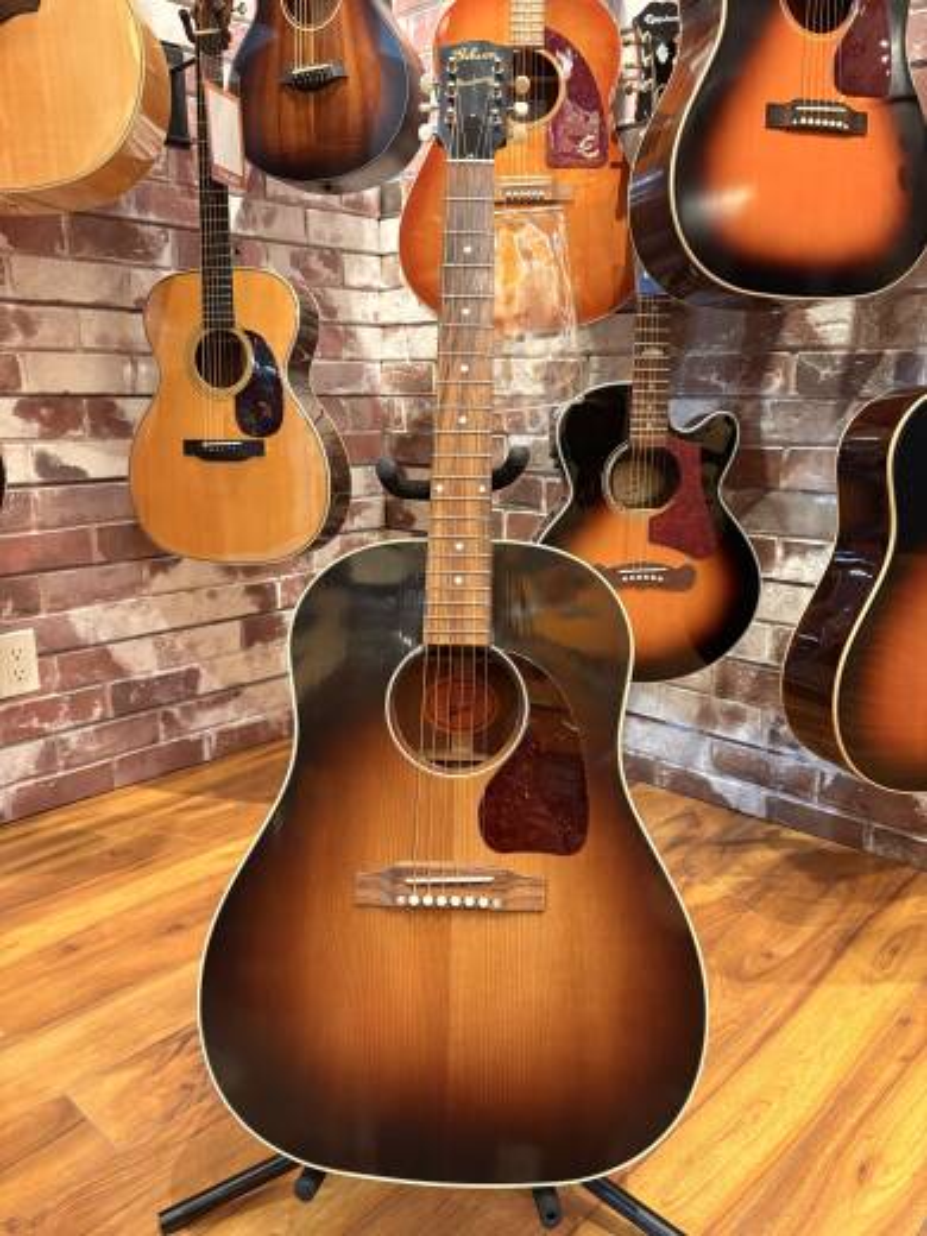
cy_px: 618
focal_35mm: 26
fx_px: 928
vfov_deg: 67.3
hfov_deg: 53.1
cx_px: 464
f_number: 1.6
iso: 500
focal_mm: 5.96
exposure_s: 1/60
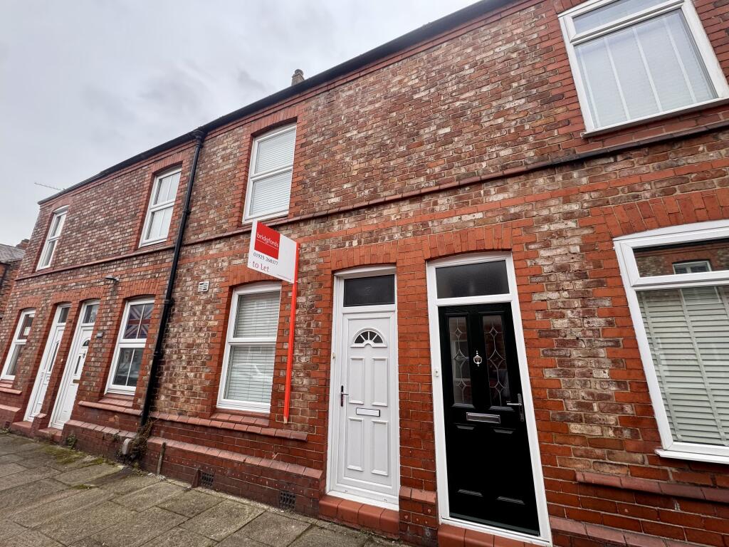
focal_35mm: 14
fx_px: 295
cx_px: 364
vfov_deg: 85.7
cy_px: 274
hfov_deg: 102.1
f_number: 2.2
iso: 40
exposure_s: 1/324
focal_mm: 2.22
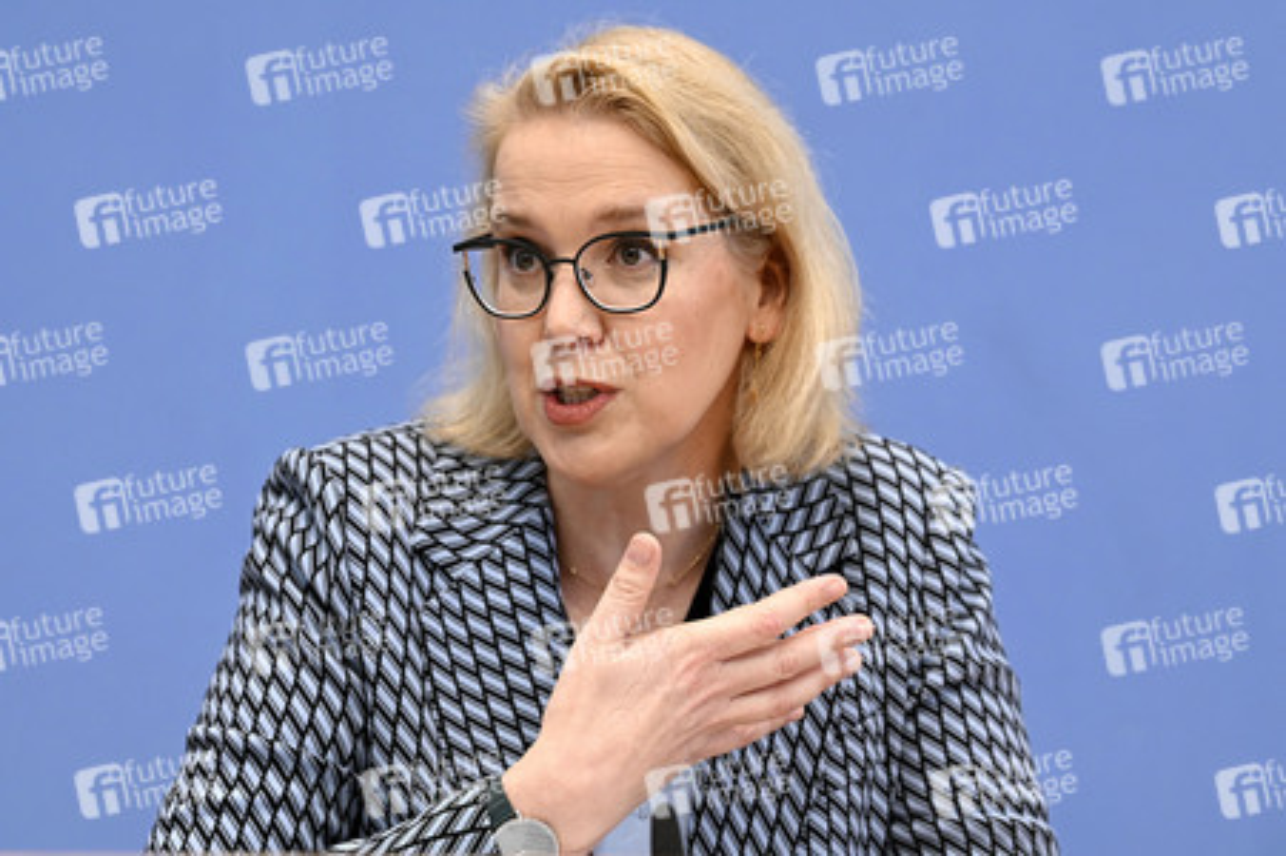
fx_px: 4283
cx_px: 643
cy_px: 428
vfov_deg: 11.4
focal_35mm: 120
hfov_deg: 17.1
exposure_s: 1/500
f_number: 5.6
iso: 3200
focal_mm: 120
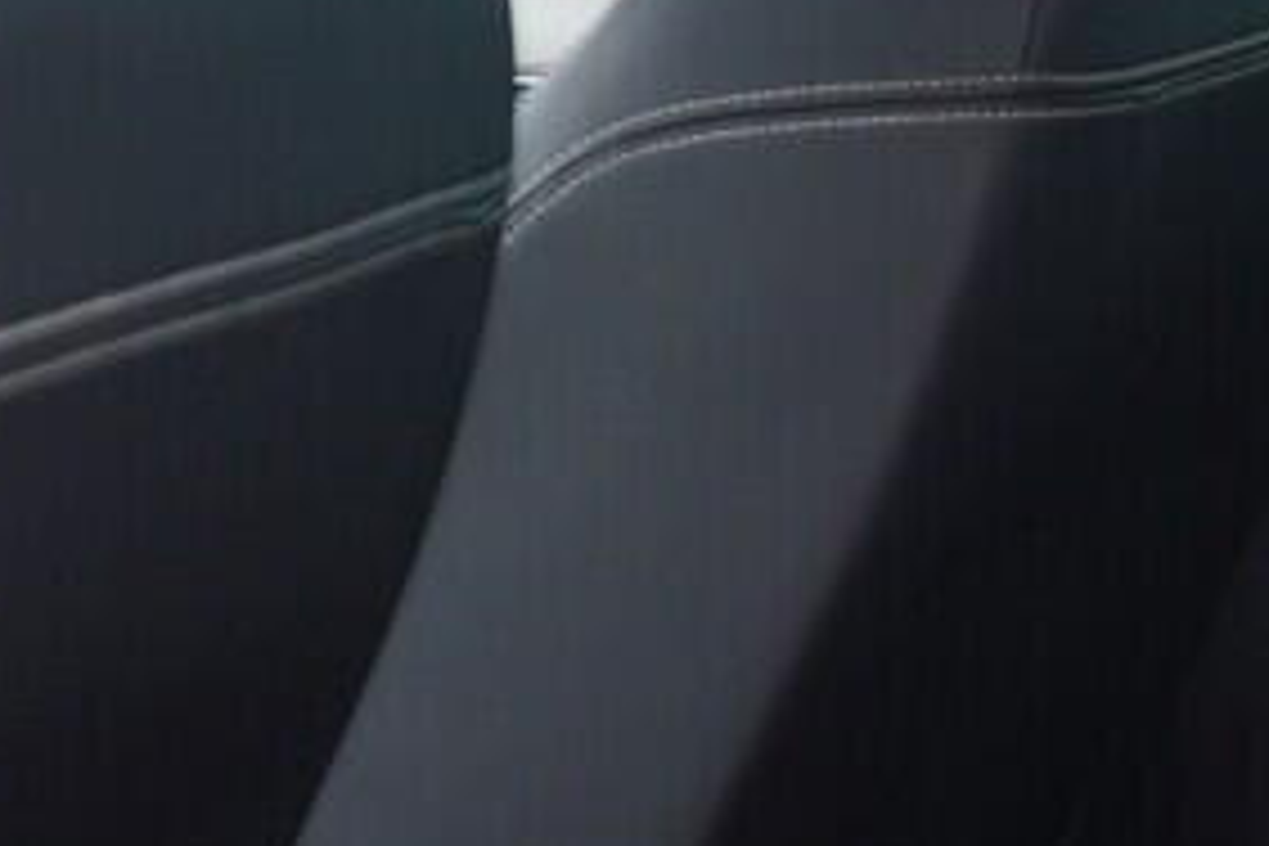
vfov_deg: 7.4
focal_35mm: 184
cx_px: 2601
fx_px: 6485
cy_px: 801
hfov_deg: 10.2
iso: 320
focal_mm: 24
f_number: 2.8
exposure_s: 1/40
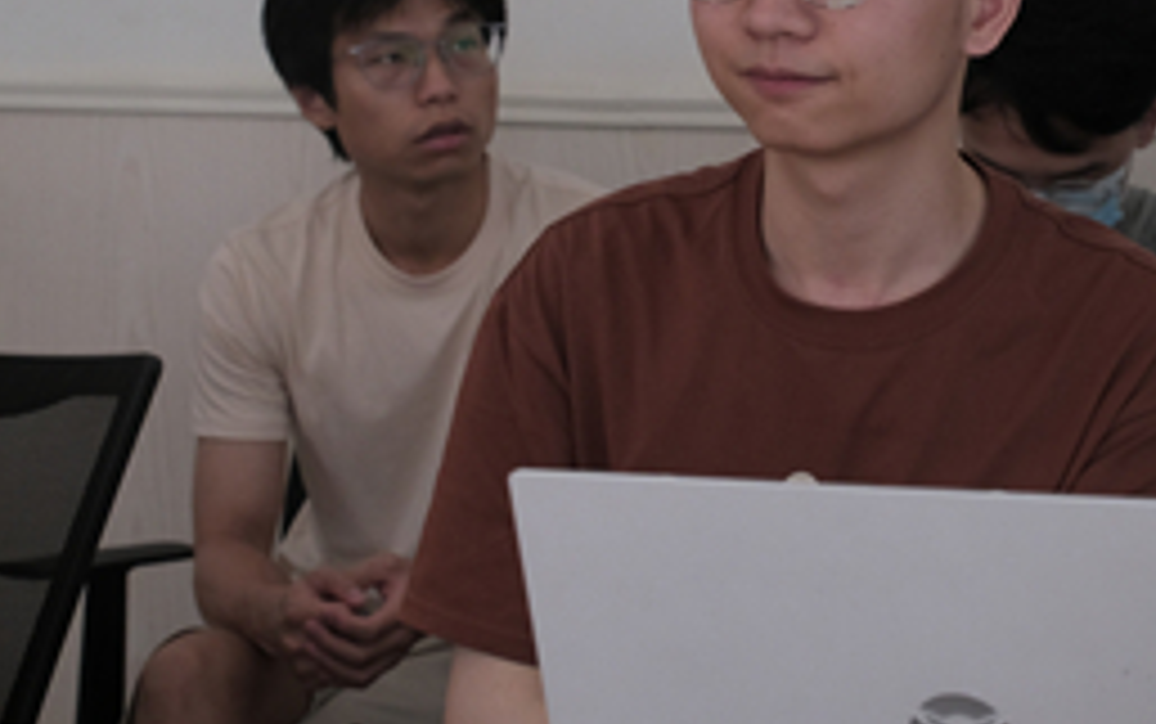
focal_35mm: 107
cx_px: 828
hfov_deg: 19.3
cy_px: 229
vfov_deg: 12.2
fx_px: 3373
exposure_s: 1/100
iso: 1250
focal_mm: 29.8
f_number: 4
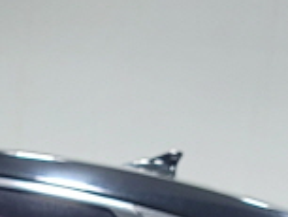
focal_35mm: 196
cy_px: 523
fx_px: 1632
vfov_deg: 7.1
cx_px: -301
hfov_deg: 9.4
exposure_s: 1/120
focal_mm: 7
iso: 100
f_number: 1.8
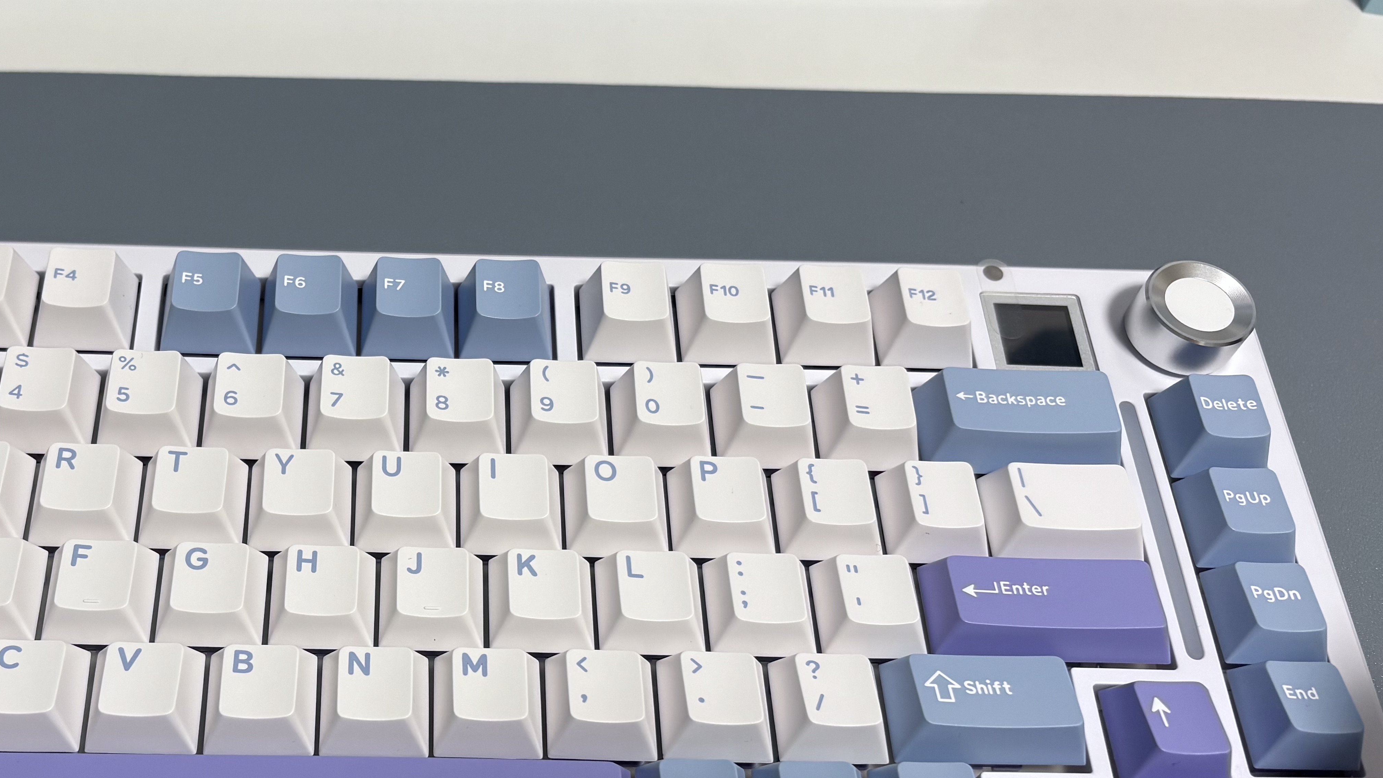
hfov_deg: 49.4
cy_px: 513
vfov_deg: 29.5
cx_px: 436
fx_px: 1467
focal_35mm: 40
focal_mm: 5.96
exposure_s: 1/120
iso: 100
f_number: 1.6
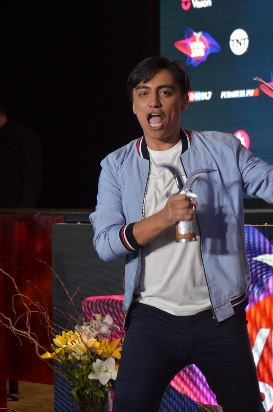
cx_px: 135
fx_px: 1115
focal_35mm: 98
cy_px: 193
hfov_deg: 14.0
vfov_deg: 20.9
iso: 800
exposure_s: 1/80
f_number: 4
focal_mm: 55
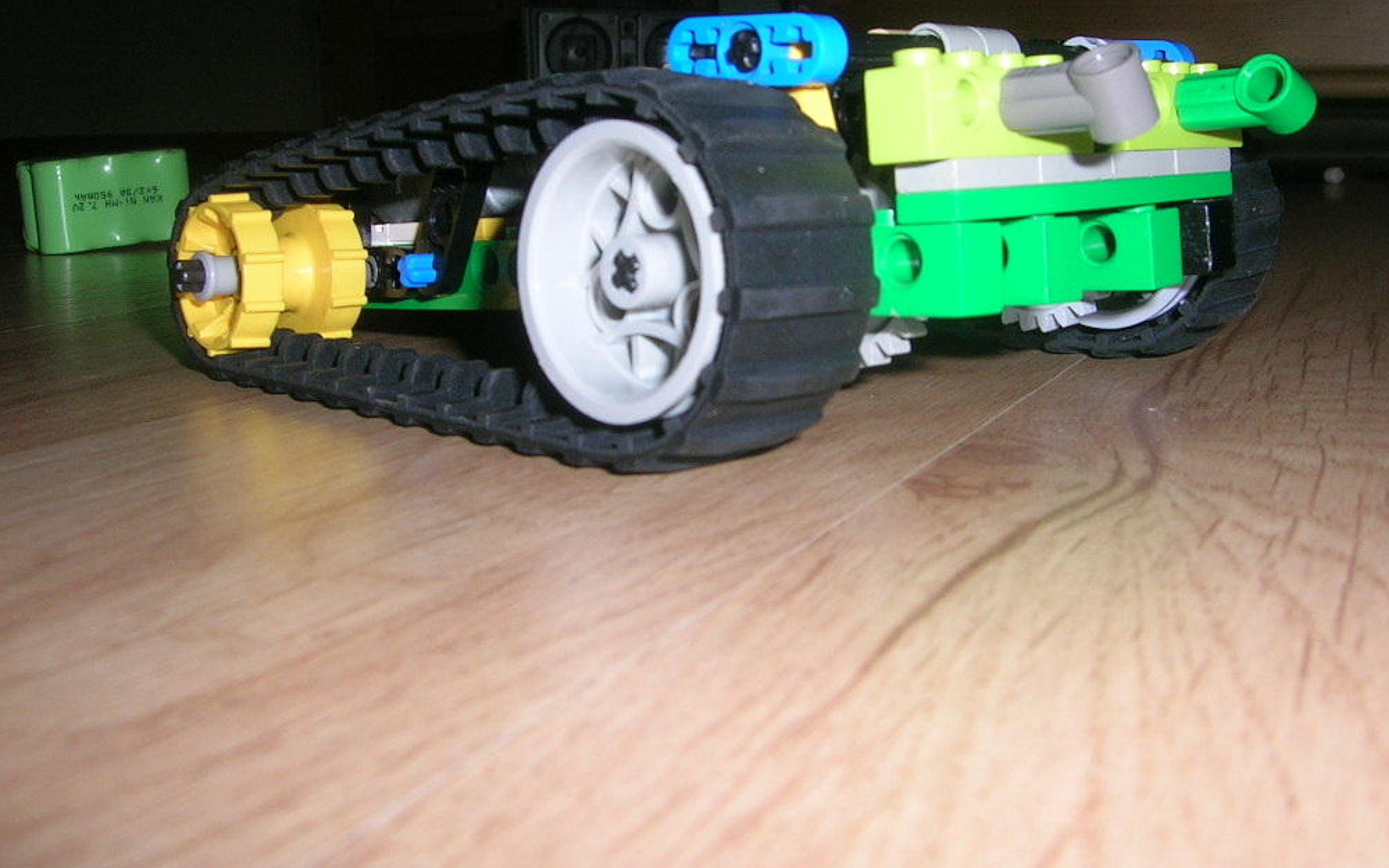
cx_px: 710
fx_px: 1438
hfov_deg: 51.5
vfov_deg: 33.5
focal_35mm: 38
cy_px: 347
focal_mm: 5.4
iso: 50
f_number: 4.8
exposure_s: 1/60.1
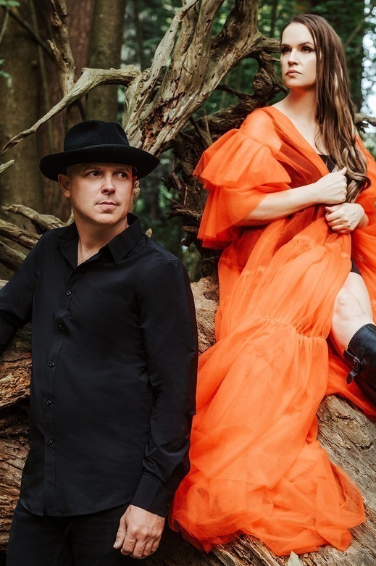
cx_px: 223
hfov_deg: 17.7
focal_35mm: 77
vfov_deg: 26.3
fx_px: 1209
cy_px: 301
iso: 1600
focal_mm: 50
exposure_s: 1/250
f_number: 4
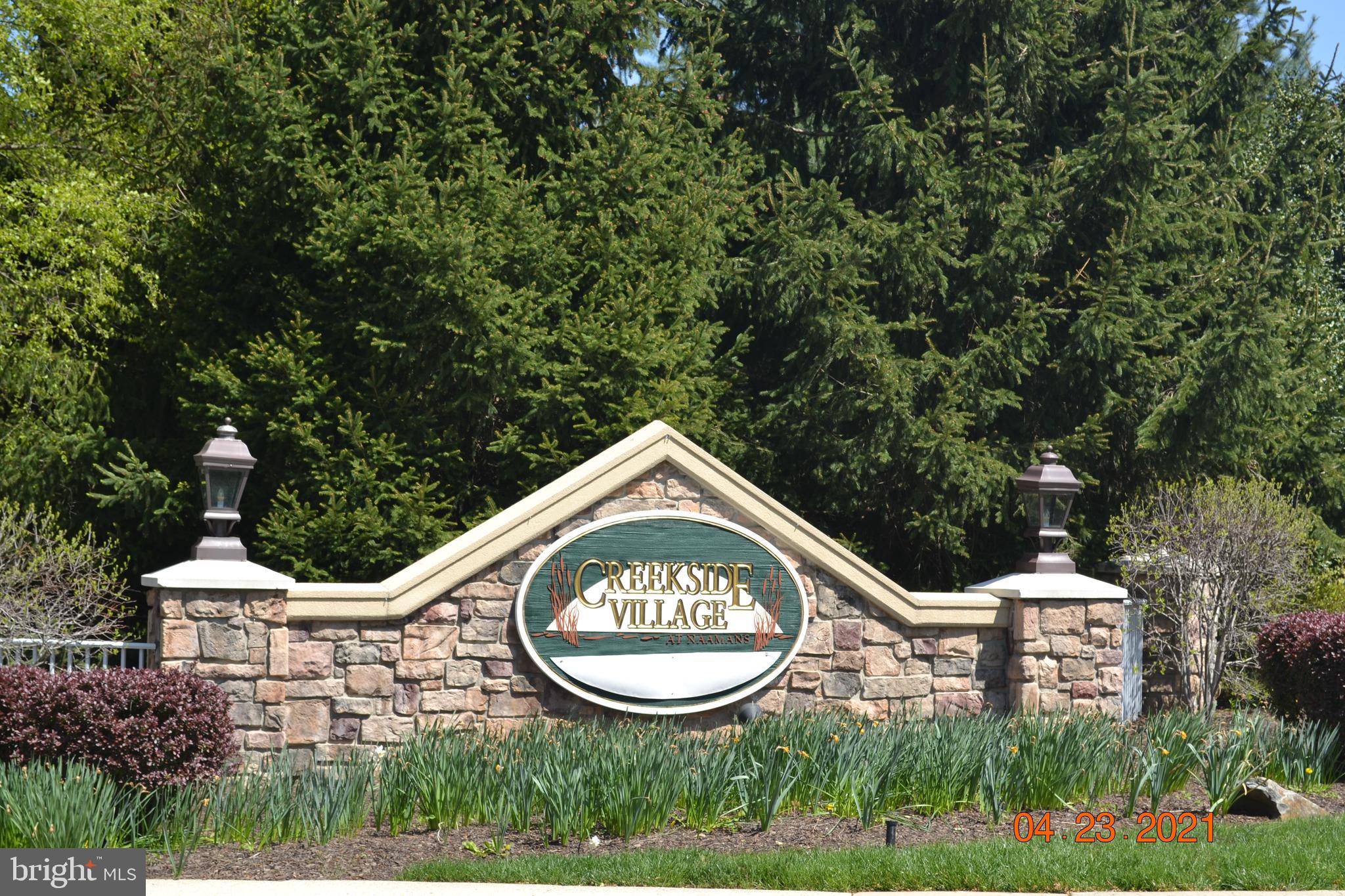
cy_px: 448
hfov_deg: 30.5
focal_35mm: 66
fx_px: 2465
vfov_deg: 20.6
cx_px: 672
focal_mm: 44
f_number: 9
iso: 100
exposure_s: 1/200
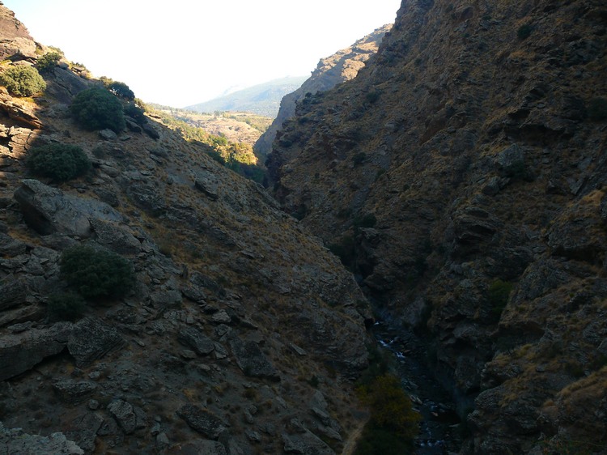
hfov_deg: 52.6
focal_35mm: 35
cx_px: 304
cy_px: 228
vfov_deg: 40.7
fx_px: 614
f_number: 3.2
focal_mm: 7.4
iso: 100
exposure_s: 1/100
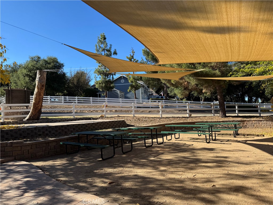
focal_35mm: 24
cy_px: 102
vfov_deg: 56.8
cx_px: 136
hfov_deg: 71.6
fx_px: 189
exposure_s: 1/2041
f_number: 1.78
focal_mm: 6.76
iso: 80
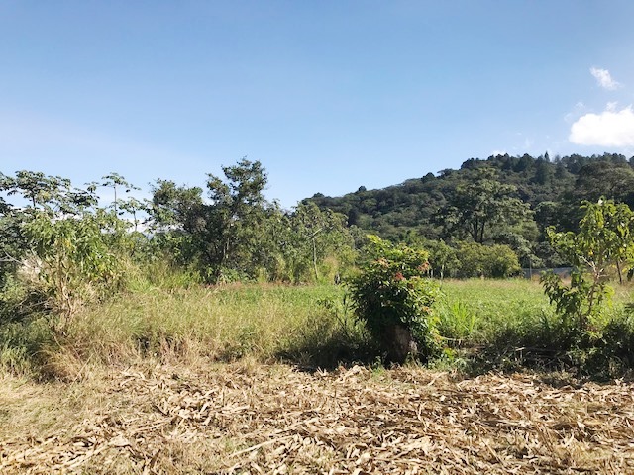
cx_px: 317
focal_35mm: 28
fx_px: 513
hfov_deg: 63.4
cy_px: 238
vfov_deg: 49.7
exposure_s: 1/2083
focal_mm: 3.99
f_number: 1.8
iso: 20
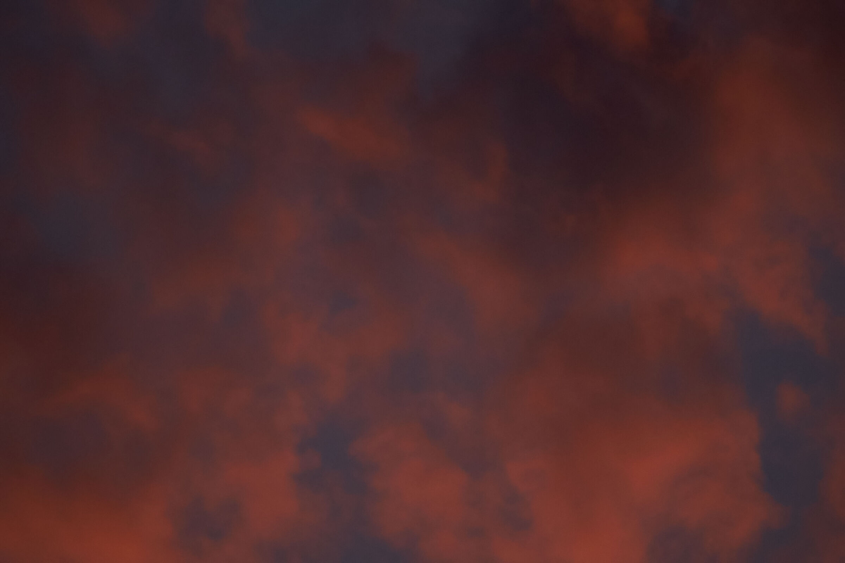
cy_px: 282
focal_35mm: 450
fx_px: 10562
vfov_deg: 3.1
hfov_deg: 4.6
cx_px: 422
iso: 800
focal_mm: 300
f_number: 5.6
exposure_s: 1/1600
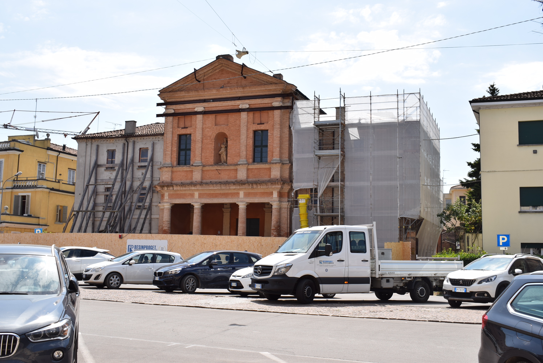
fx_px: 611
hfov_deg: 47.9
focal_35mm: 40
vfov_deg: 33.1
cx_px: 272
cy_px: 182
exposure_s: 1/200
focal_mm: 27
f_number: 13
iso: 100
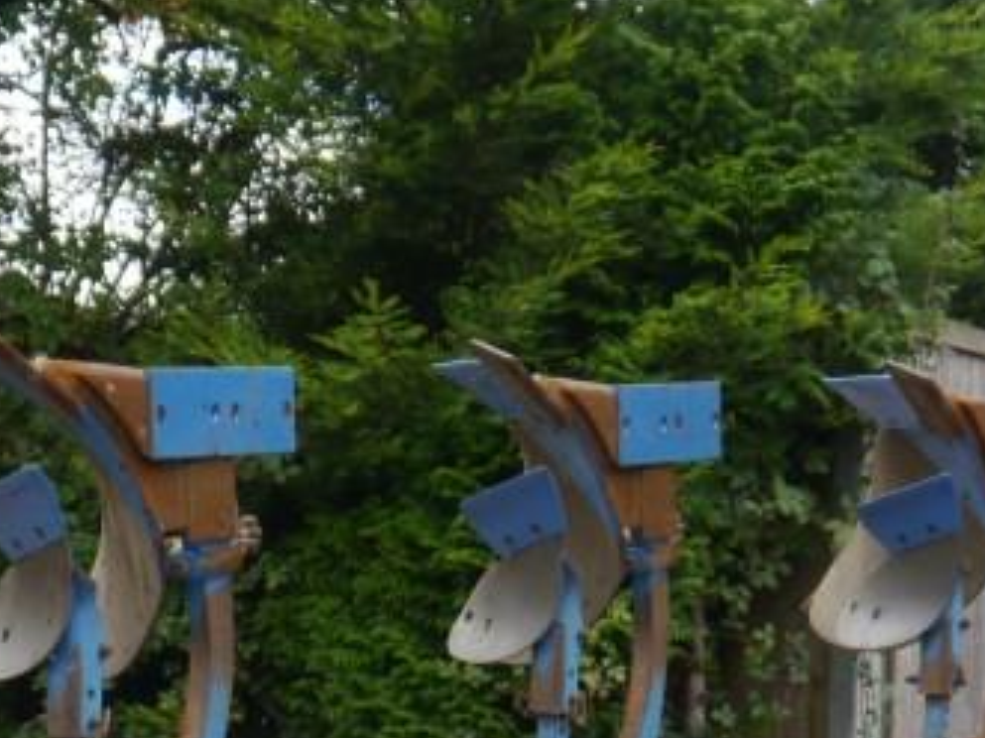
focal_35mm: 130
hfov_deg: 15.1
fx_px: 3698
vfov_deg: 11.0
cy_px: 1119
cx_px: 333
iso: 160
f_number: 5
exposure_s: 1/125
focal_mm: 21
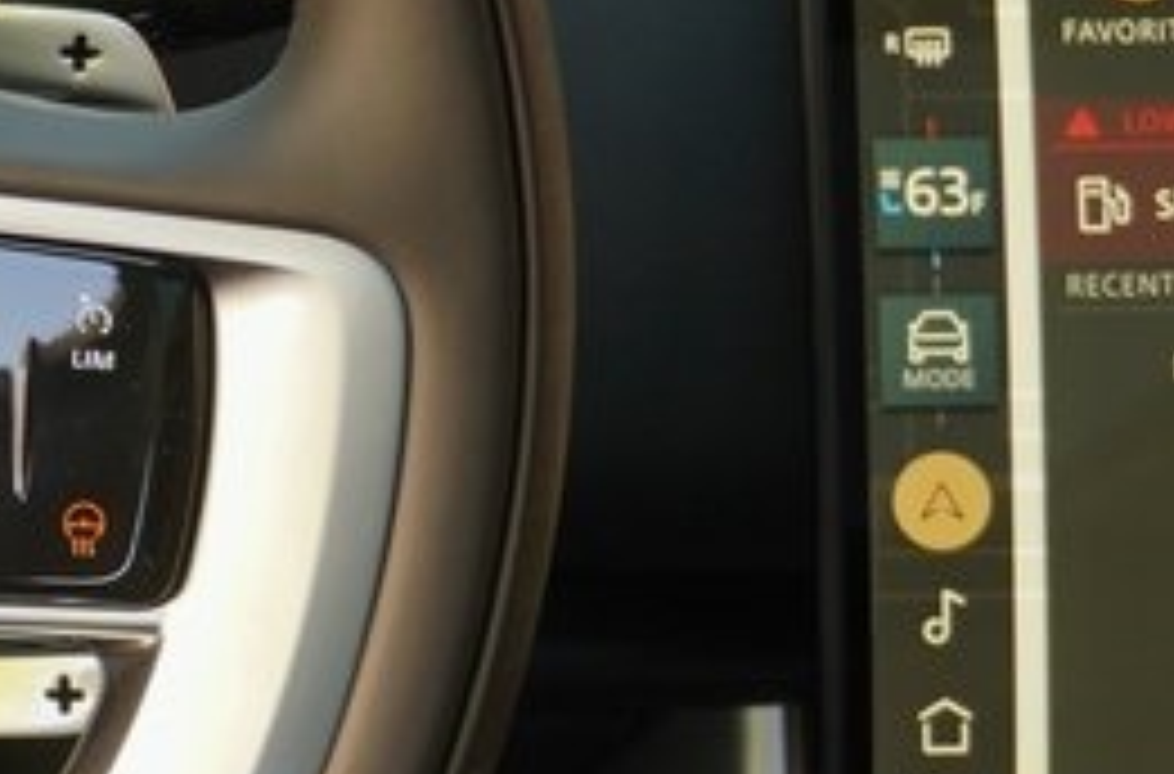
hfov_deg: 12.0
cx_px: -904
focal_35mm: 159
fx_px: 5165
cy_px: 322
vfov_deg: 8.6
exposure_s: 1/50
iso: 160
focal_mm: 27
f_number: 4.5
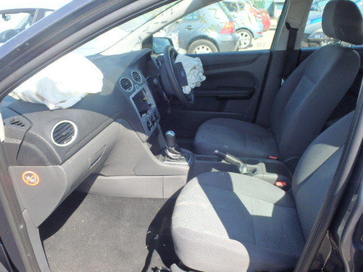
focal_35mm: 28
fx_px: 294
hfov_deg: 63.4
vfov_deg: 49.7
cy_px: 136
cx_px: 182
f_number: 3.9
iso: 125
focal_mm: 5
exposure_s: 1/250
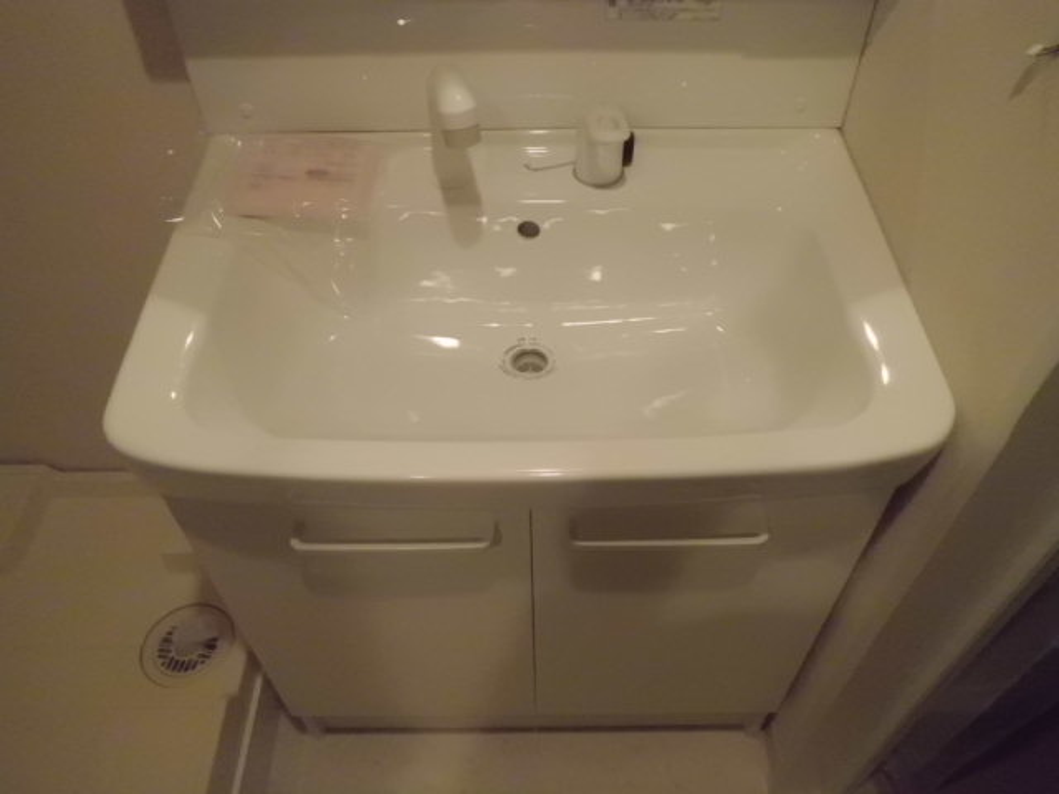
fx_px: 795
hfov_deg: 67.3
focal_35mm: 26
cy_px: 397
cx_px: 530
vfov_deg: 53.1
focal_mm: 4.7
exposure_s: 1/100
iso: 800
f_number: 2.8
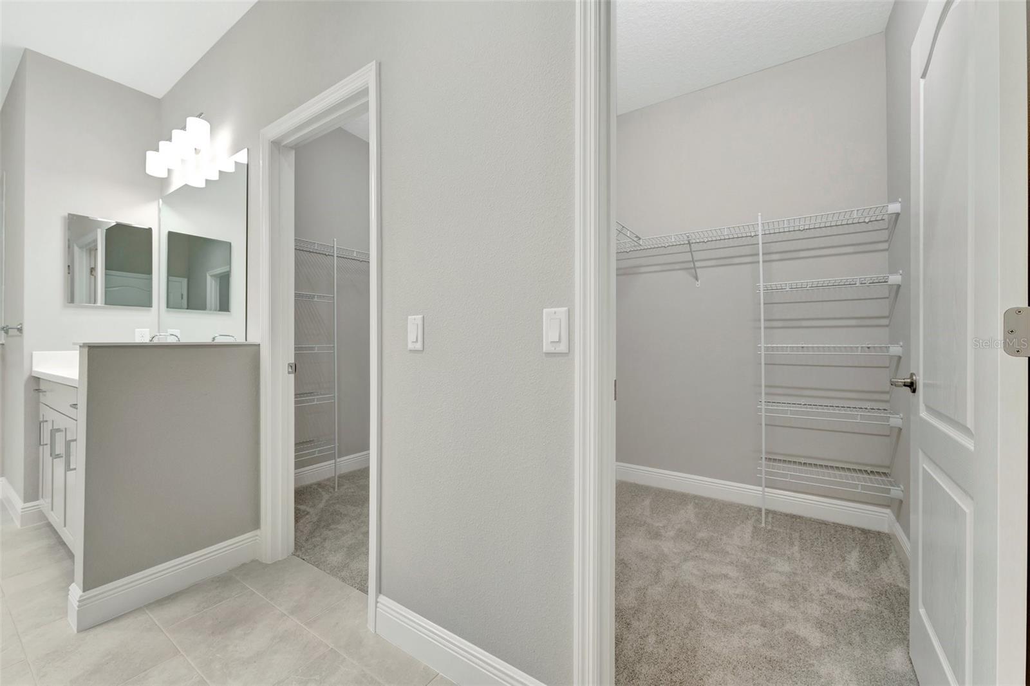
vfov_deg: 81.2
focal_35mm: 14
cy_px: 343
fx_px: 400
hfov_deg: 104.3
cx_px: 515
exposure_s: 1/30
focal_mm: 14
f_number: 6.3
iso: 400
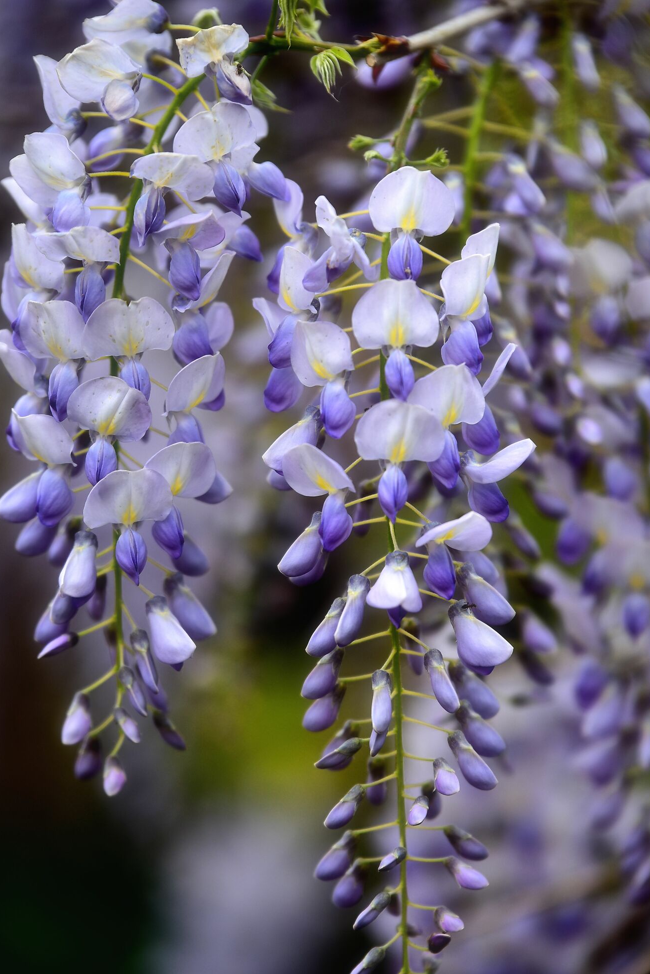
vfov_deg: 8.4
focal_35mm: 245
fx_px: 6628
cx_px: 347
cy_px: 532
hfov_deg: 5.6
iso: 100
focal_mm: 200
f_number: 2.8
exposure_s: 1/400
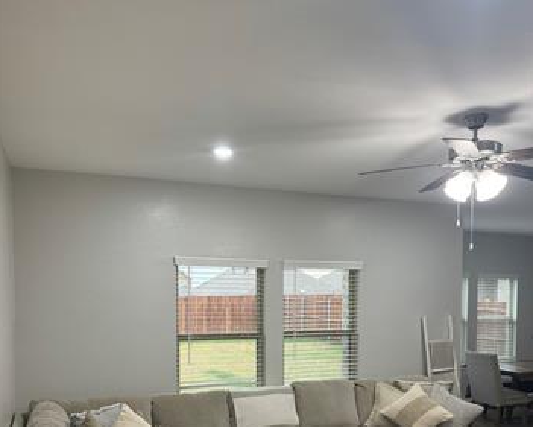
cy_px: 315
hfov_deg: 55.6
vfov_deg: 44.4
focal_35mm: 32
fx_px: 505
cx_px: 264
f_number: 1.78
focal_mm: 6.76
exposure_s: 1/120
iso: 200
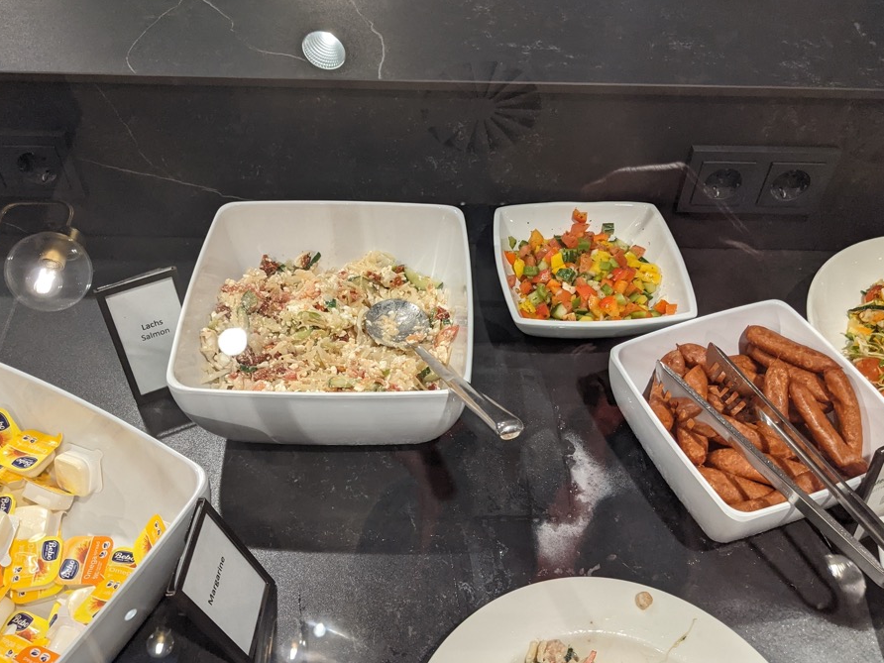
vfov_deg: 45.4
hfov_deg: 58.3
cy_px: 314
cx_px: 415
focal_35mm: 31
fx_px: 792
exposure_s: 1/390
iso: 273
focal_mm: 4.38
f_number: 1.73
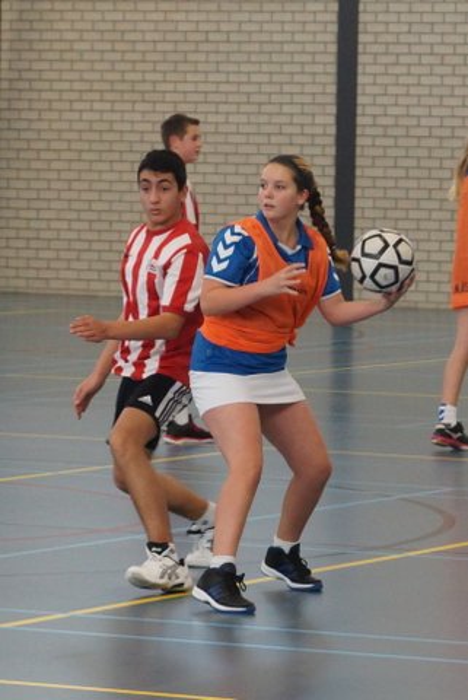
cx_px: 234
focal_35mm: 75
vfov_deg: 27.0
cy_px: 350
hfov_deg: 18.2
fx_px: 1459
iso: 800
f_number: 3.5
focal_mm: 50
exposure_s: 1/200
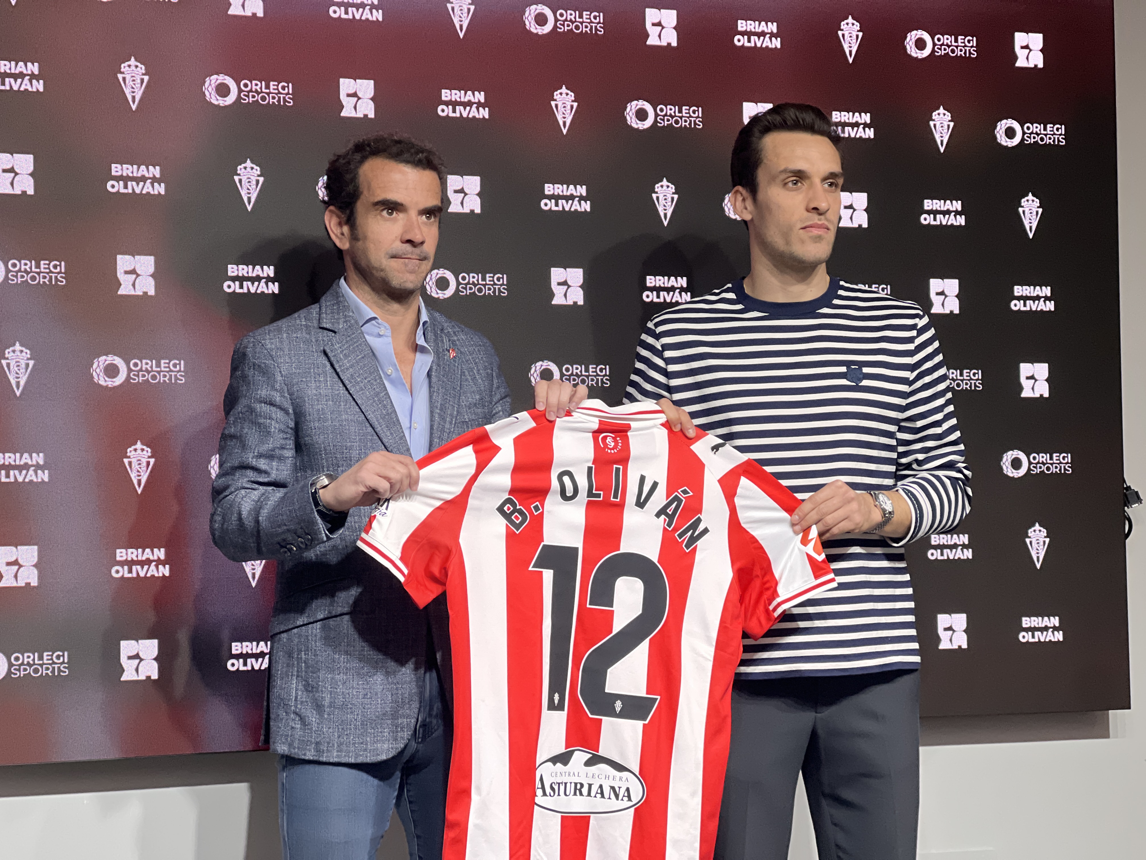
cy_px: 430
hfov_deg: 25.3
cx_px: 573
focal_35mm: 77
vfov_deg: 19.1
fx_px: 2549
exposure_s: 1/100
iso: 250
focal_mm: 9
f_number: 2.8
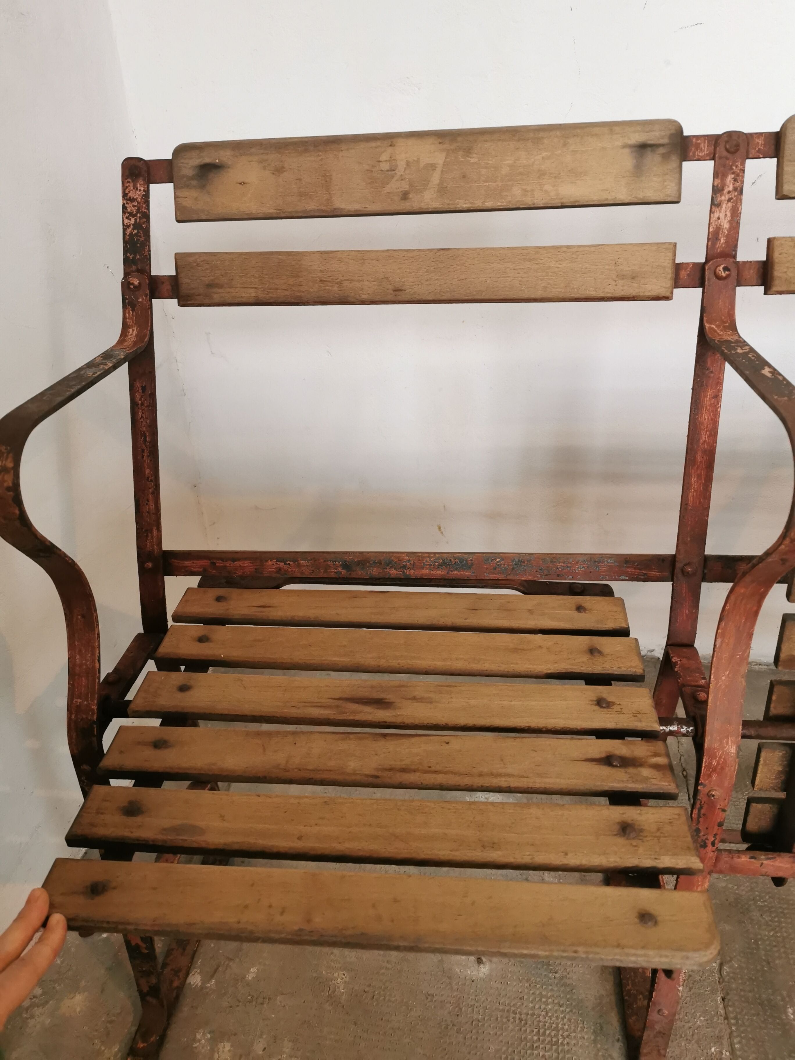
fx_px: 827
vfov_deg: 65.3
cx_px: 398
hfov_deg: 51.4
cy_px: 530
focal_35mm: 27
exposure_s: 1/60
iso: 320
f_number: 1.6
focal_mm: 5.56
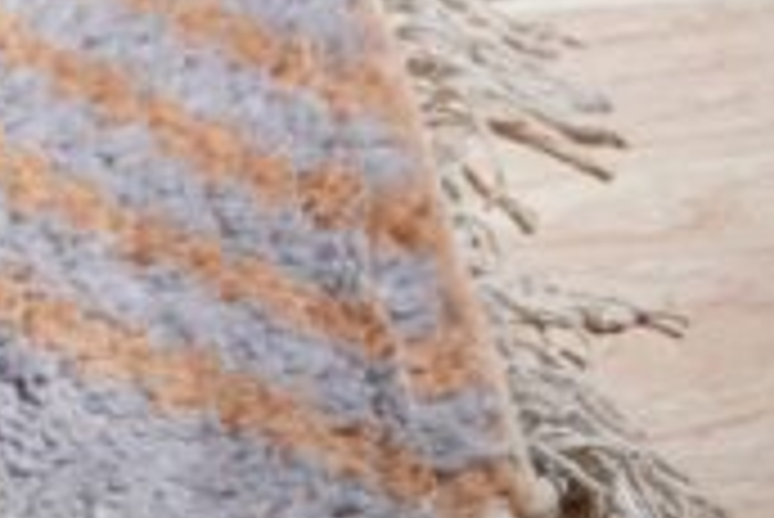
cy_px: 122
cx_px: -518
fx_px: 3378
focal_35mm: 157
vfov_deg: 8.7
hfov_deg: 12.2
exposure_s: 1/160
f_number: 5
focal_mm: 30
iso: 500
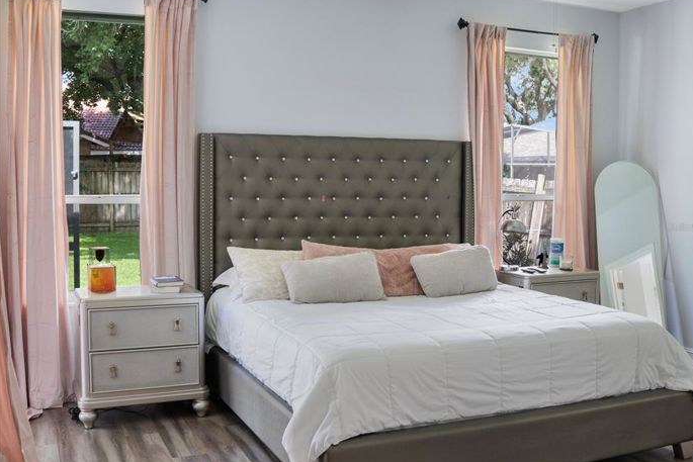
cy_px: 227
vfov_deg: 36.0
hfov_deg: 51.9
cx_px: 353
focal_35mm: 37
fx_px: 712
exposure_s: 1/40
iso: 800
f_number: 3.5
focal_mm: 24
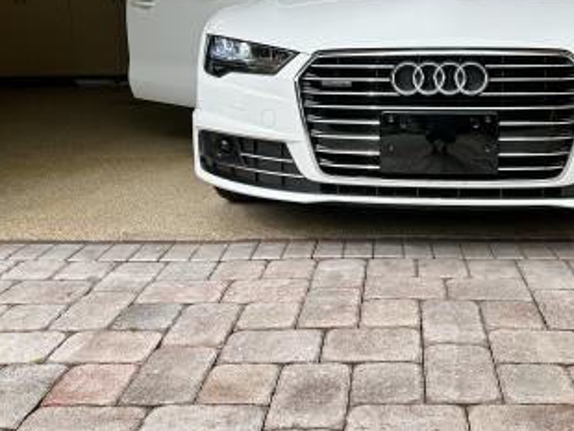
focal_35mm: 39
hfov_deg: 47.0
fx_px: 647
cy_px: 120
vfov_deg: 36.2
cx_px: 389
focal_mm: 6.86
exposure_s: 1/1374
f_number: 1.78
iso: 80
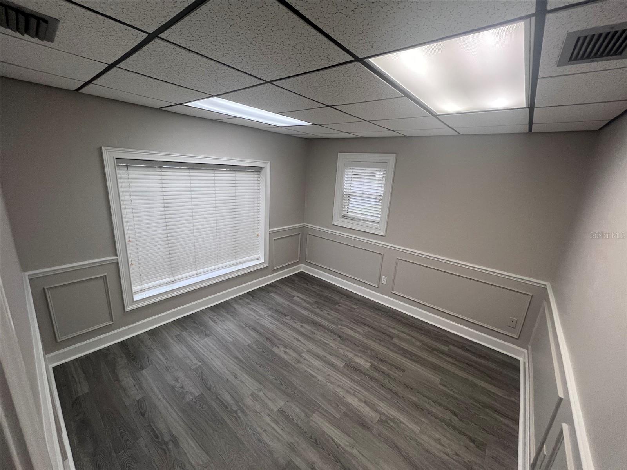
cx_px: 314
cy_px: 235
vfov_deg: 89.9
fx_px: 235
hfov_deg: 106.2
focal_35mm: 13
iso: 200
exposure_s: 1/120
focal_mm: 1.57
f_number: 1.8
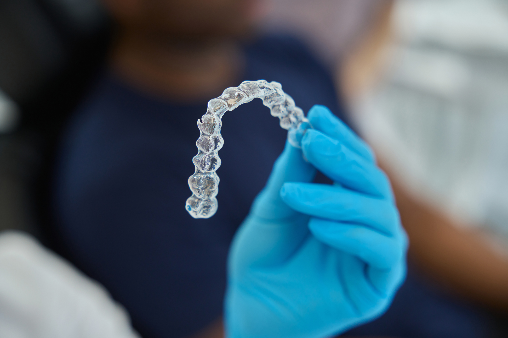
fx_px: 817
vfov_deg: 23.4
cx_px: 254
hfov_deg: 34.5
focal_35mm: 58
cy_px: 169
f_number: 2.8
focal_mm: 57.9
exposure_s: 1/250
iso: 320
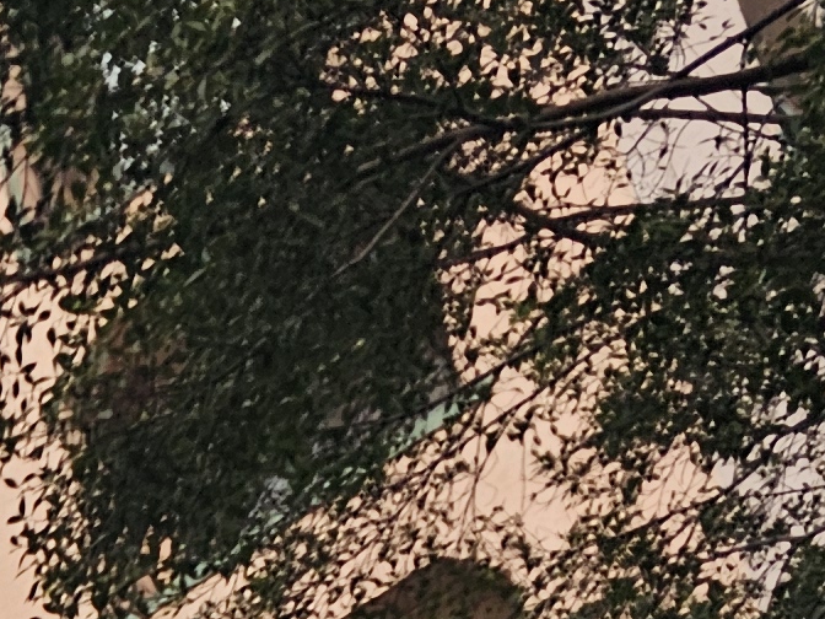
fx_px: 3265
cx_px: -923
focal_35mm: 137
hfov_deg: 12.4
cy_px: 1627
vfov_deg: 9.3
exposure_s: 1/100
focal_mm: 6.3
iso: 20
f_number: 1.7
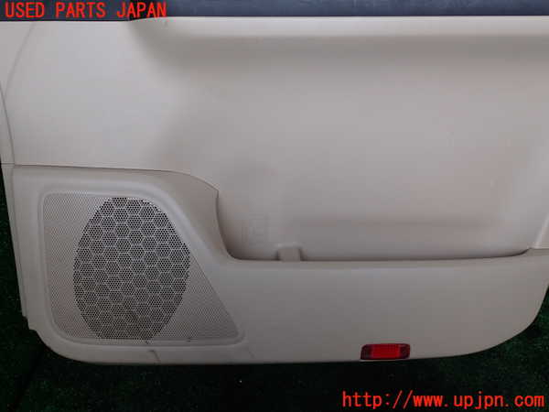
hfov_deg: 60.0
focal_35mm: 30
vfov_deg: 46.8
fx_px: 476
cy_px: 206
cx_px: 274
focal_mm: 5.4
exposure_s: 1/60
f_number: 3.2
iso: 100
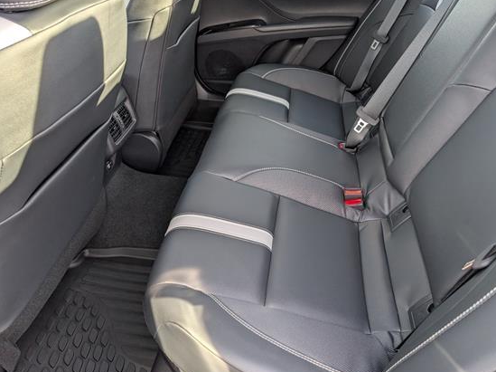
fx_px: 401
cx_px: 259
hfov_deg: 63.4
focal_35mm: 28
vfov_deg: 49.7
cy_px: 182
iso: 240
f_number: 1.68
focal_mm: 6.9
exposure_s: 1/909
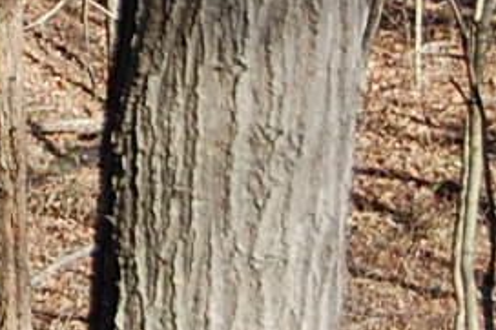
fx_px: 6289
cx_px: -669
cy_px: -173
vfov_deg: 3.0
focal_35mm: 457
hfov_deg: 4.4
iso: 200
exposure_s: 1/250
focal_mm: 55
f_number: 8
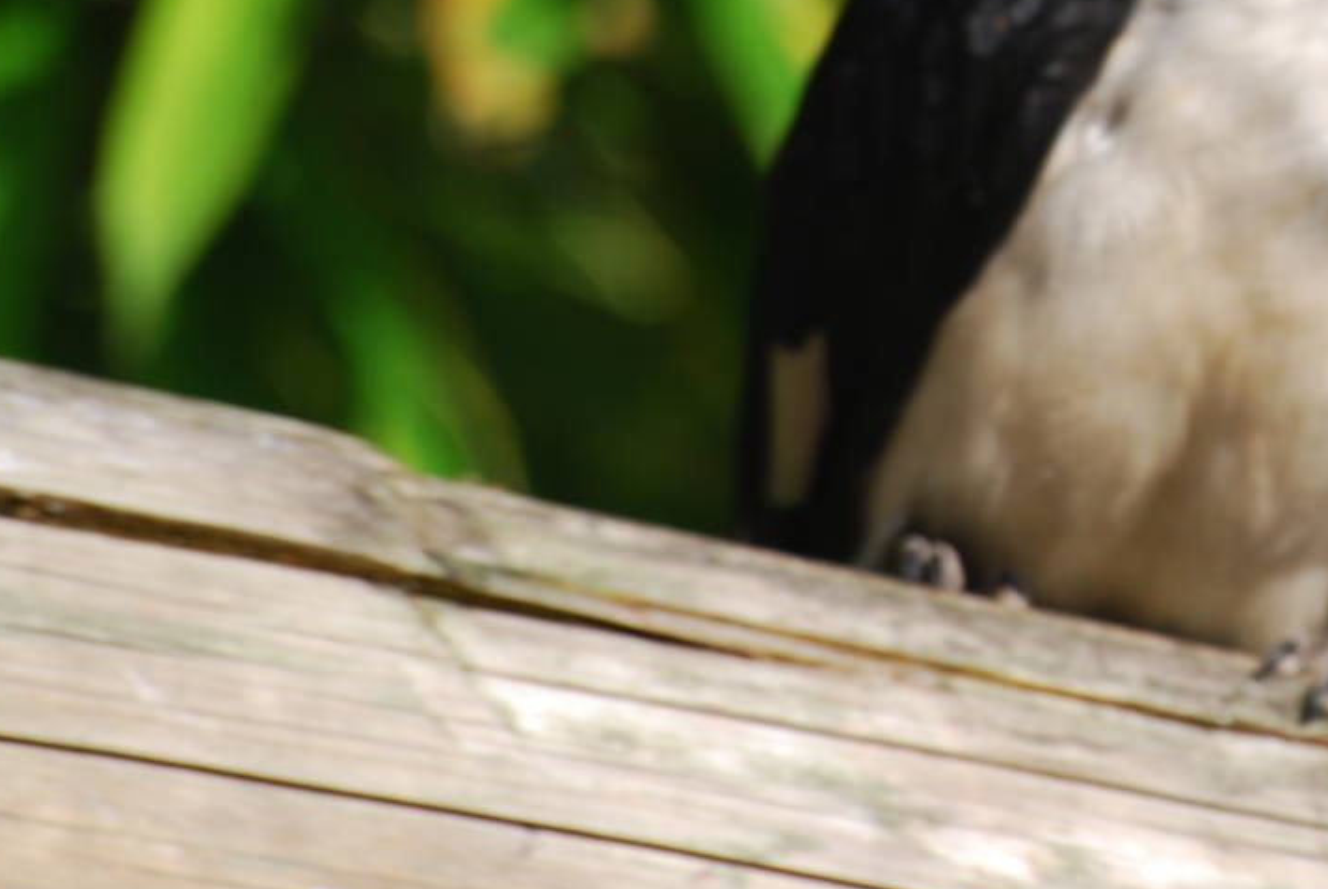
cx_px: 1434
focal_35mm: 1008
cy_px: -29
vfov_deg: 1.4
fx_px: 37229
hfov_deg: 2.0
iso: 110
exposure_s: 1/125
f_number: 8
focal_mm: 300
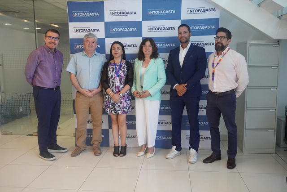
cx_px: 144
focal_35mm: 32
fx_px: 251
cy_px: 96
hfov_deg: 59.5
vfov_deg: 41.7
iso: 5000
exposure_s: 1/250
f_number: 5.6
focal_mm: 21
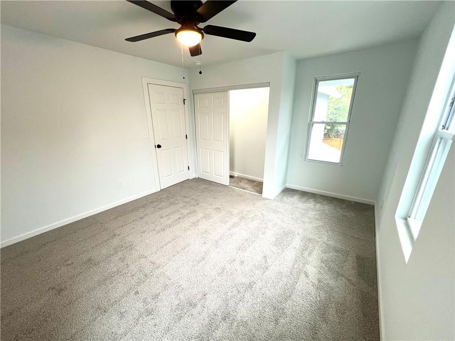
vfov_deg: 89.9
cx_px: 228
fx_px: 171
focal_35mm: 13
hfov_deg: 106.2
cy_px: 170
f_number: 1.8
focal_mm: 1.57
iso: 160
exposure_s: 1/60
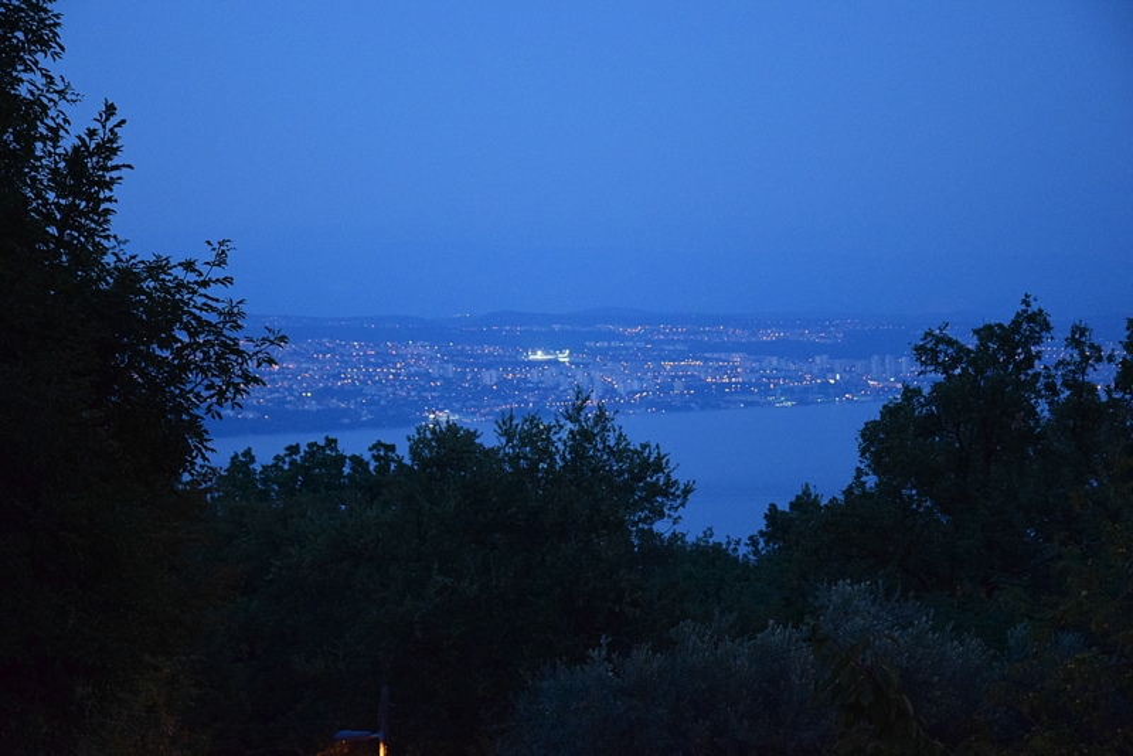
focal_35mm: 99
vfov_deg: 13.8
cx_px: 566
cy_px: 378
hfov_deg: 20.6
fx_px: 3117
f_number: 5.3
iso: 3200
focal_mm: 66
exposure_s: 1/15
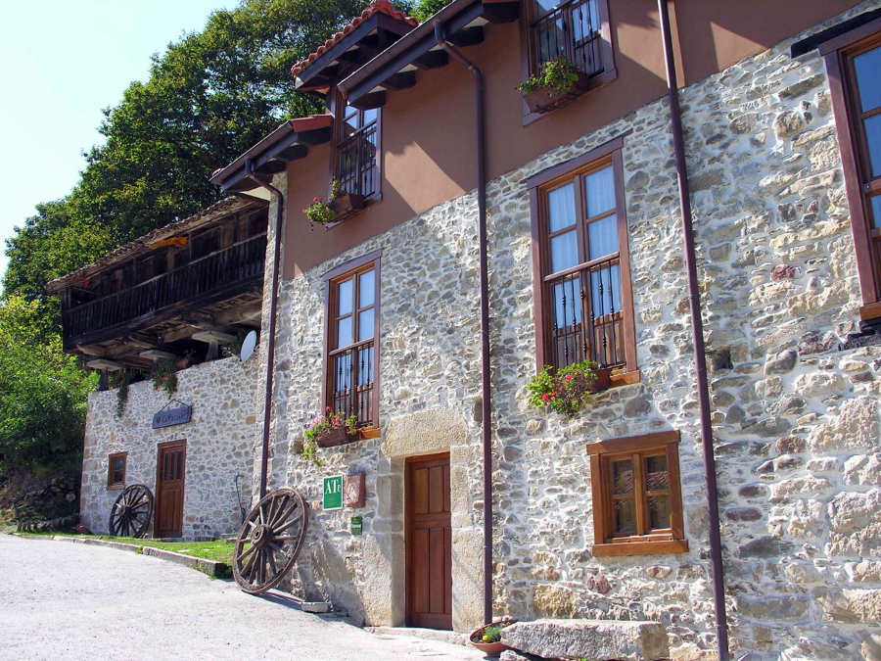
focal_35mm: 35
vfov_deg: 40.7
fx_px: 891
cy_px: 330
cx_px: 440
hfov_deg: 52.6
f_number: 5
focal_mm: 8.9
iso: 50
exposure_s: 1/153
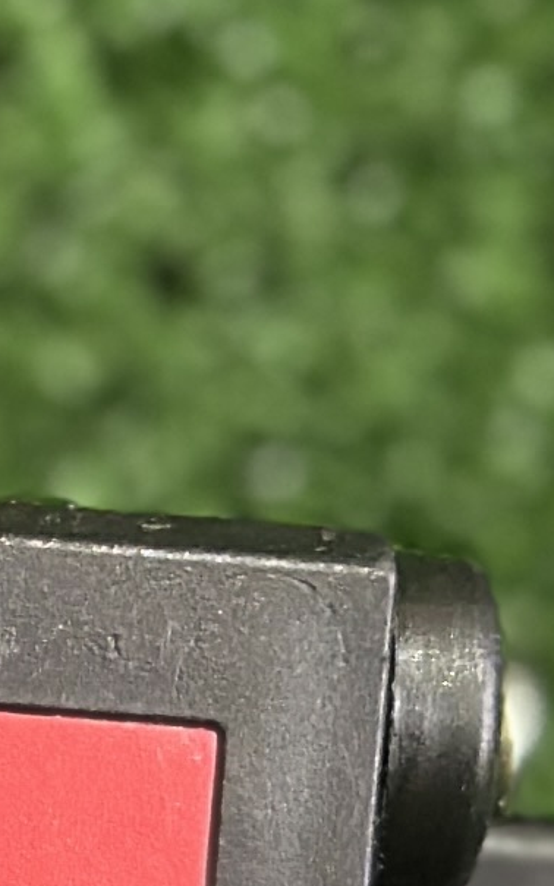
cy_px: 767
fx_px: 8191
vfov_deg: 6.2
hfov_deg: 3.8
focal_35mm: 339
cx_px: -1200
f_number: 1.78
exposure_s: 1/50
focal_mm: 6.86
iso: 250
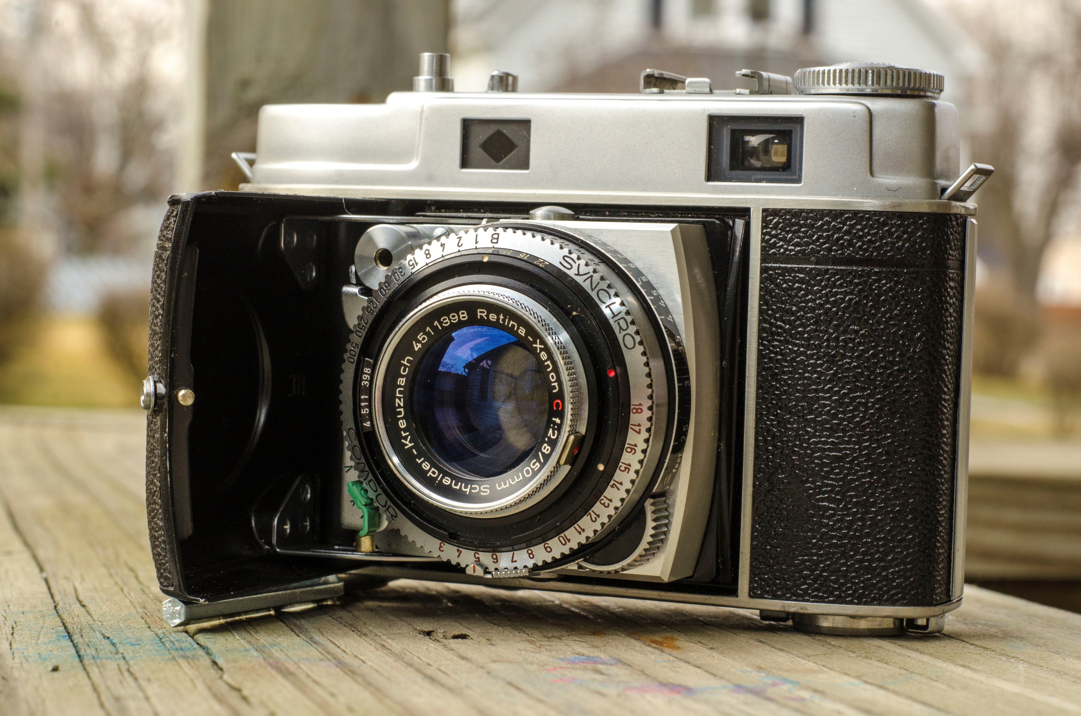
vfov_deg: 18.1
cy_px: 358
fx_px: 2247
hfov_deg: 27.0
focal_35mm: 75
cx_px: 540
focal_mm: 50
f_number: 11
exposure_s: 1/80
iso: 320
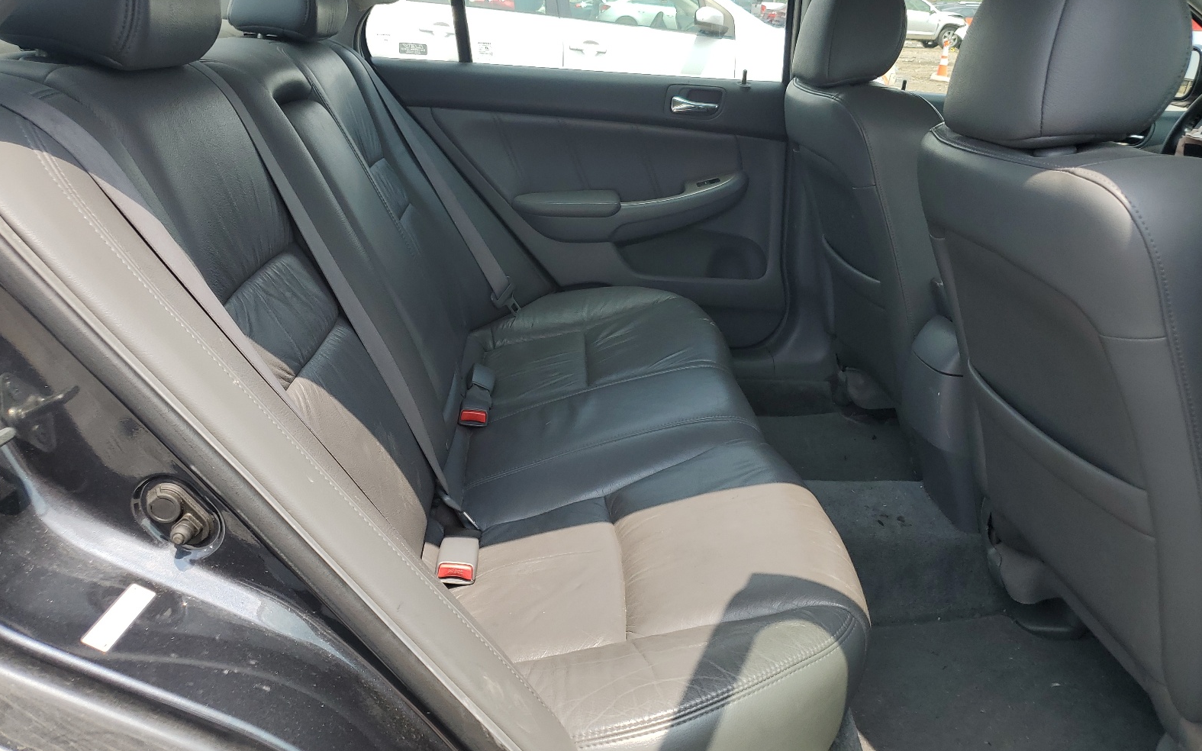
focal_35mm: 28
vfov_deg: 44.4
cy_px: 326
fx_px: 917
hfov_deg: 66.5
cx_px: 606
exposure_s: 1/1111
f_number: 1.5
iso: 50
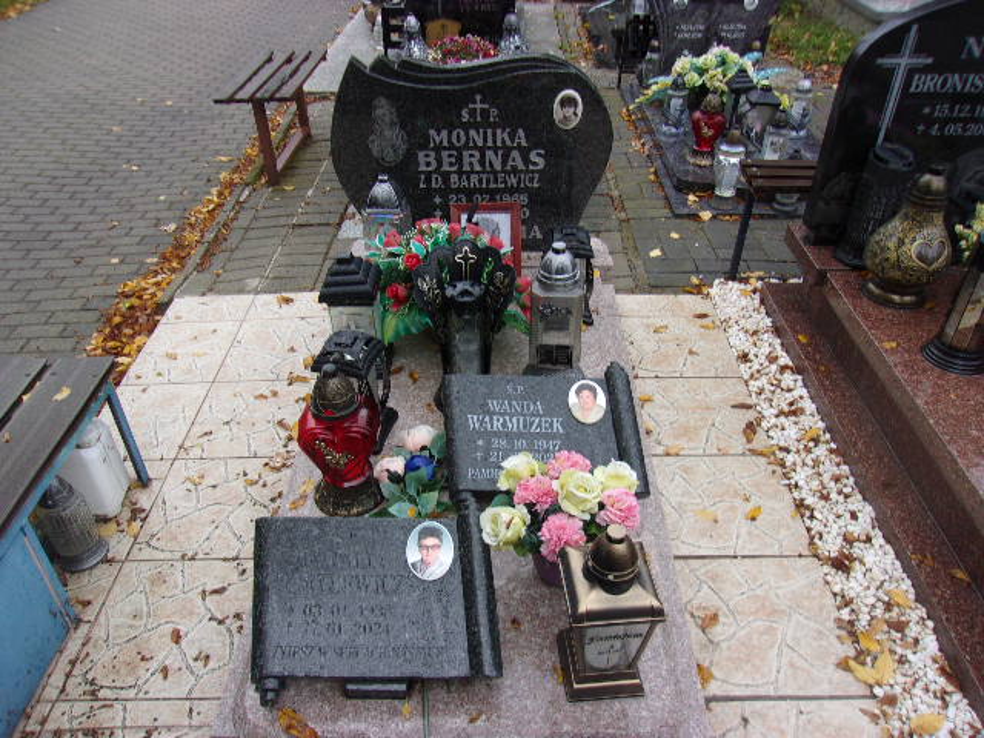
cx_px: 492
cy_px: 369
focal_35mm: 27
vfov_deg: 51.4
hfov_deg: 65.3
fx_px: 768
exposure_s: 1/34
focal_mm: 4.9
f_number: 3
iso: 81
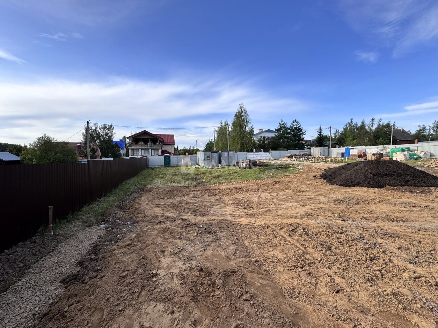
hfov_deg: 102.1
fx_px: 177
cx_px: 219
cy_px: 164
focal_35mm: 14
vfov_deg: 85.7
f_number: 2.2
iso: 50
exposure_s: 1/968
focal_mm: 2.22
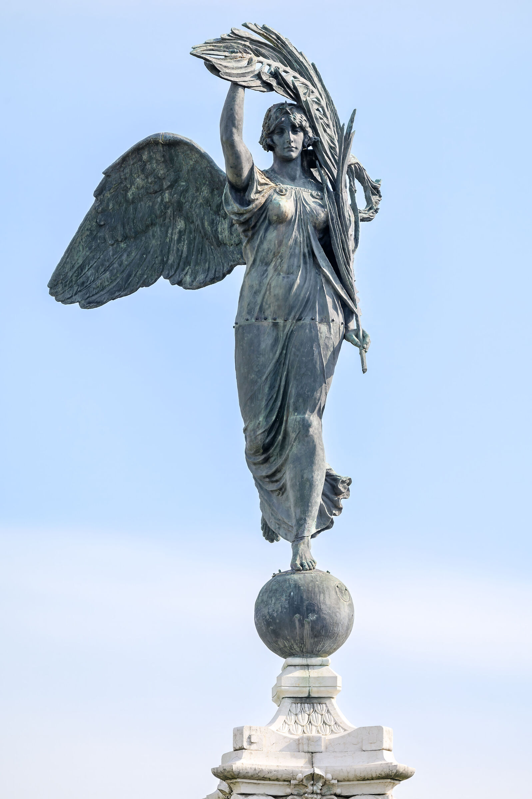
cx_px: 266
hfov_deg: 3.1
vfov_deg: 4.6
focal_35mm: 450
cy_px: 400
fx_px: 9987
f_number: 6
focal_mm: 450
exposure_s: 1/1250
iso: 400
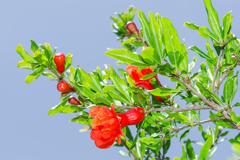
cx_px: 120
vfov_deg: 15.2
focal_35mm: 90
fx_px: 600
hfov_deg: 22.6
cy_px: 80
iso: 100
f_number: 10
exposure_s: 1/125
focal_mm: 60
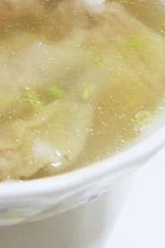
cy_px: 45
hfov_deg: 21.1
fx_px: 419
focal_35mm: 61
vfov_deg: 31.9
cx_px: -18
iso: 2500
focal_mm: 12
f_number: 5
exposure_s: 1/60
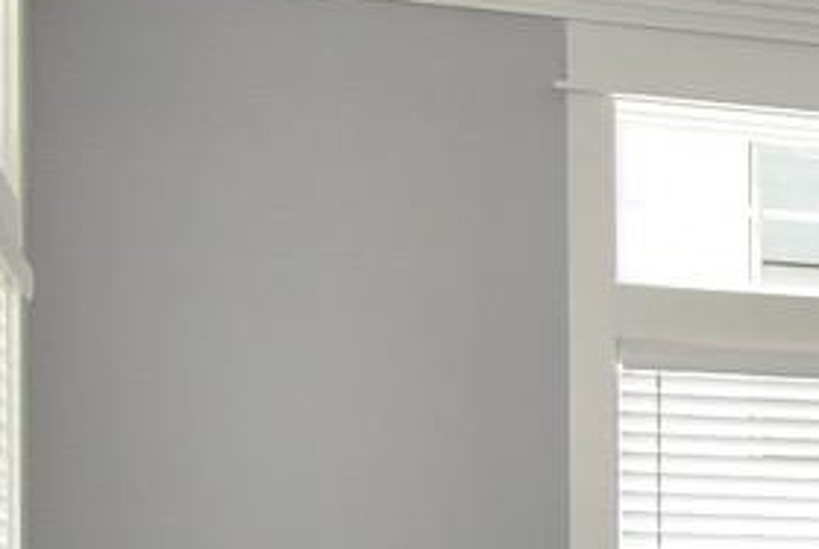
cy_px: 752
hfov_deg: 10.9
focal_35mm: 132
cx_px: 2382
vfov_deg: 10.2
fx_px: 3008
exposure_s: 1/125
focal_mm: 12
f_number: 9
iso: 640
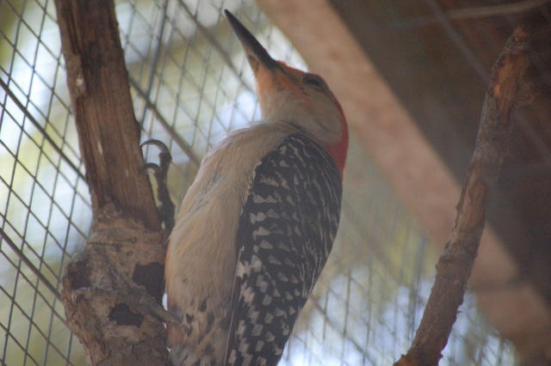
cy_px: 183
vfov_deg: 4.6
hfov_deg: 6.9
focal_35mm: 300
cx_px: 276
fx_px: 4589
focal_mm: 200
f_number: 5.6
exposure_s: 1/160
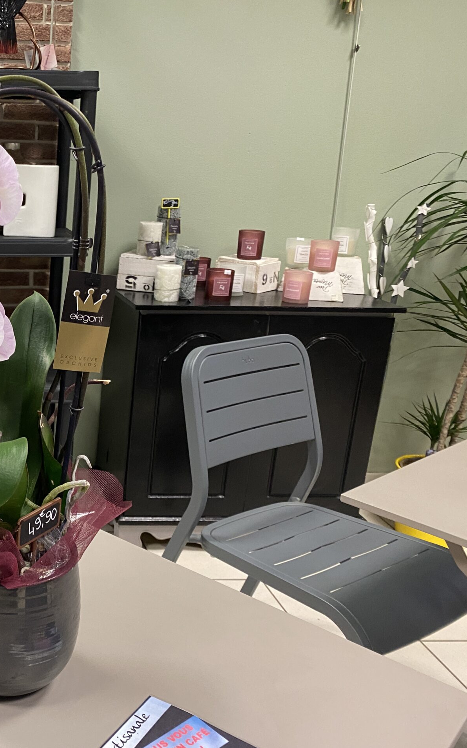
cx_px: -34
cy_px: 375
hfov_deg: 31.0
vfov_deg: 52.7
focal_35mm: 37
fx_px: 753
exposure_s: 1/50
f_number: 1.8
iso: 200
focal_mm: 4.25
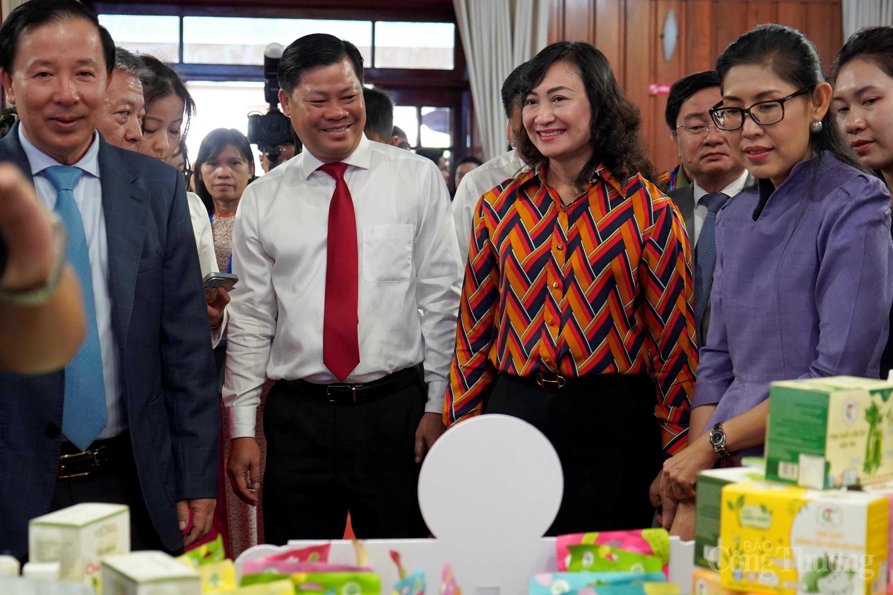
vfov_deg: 20.3
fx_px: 1662
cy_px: 298
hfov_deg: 30.1
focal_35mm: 67
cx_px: 446
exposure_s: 1/160
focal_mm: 45
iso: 2500
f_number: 4
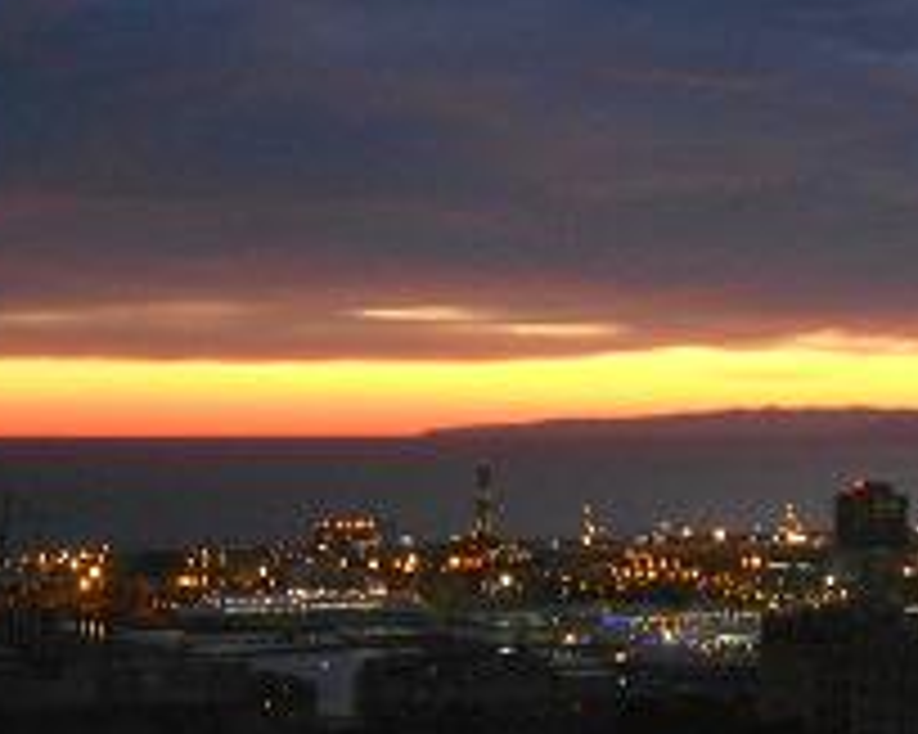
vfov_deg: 14.4
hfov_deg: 17.9
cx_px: 308
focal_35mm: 107
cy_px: 511
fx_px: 2906
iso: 400
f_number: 4.2
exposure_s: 1/15
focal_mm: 7.7
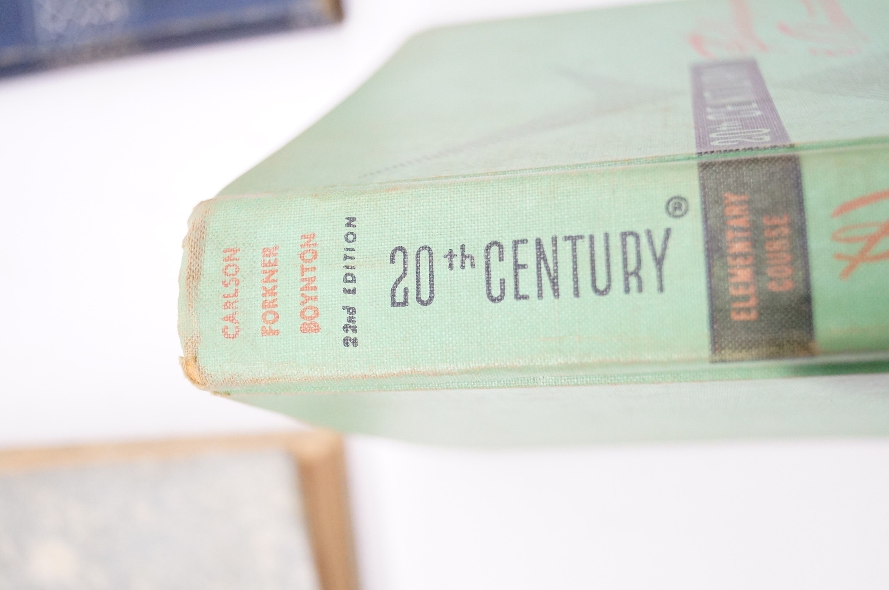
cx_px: 444
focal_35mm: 45
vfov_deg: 29.8
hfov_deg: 43.7
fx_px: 1110
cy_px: 295
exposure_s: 1/60
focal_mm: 30
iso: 3200
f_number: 4.5
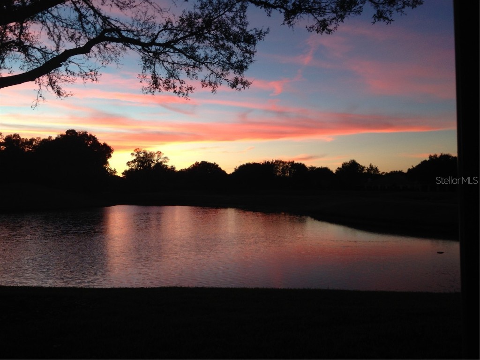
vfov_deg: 42.9
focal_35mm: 33
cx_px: 240
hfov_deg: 55.4
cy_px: 180
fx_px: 458
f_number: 2.4
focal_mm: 4.12
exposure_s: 1/40
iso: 50
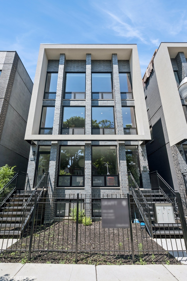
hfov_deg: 67.4
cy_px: 140
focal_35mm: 18
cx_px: 94
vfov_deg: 90.0
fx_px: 140
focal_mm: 18
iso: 200
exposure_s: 1/400
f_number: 8
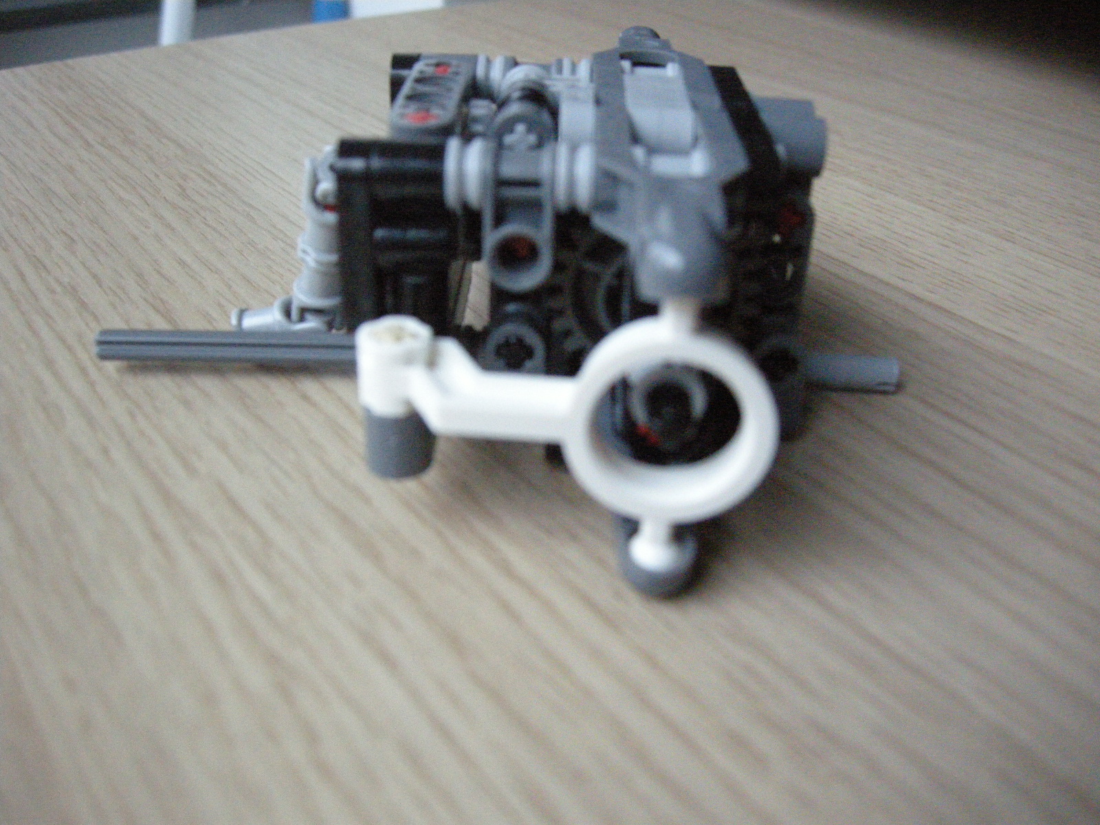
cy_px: 412
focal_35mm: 35
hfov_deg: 52.6
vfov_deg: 40.7
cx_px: 550
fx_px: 1112
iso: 1059
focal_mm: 7.5
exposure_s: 1/125
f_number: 2.7
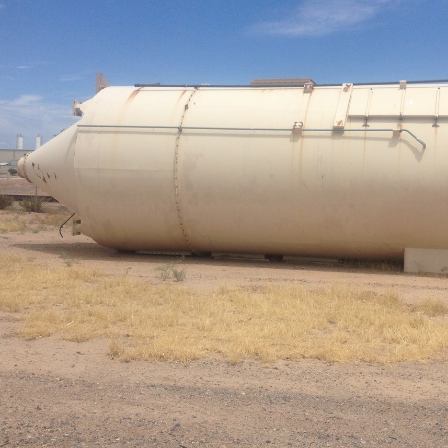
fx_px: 761
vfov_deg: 32.8
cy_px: 207
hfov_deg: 32.6
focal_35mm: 52
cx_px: 290
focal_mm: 4.28
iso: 50
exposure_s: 1/3690
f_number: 2.4
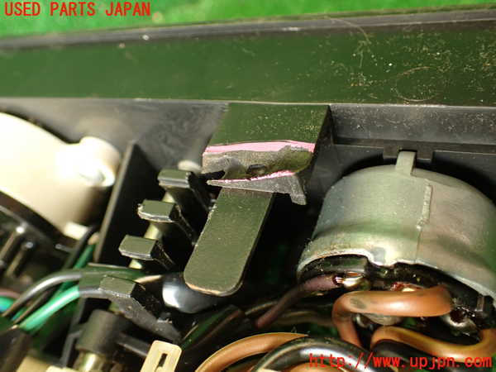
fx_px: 459
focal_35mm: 32
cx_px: 248
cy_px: 186
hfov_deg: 56.8
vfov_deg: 44.2
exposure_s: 1/30
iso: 200
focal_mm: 5.79
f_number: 2.4
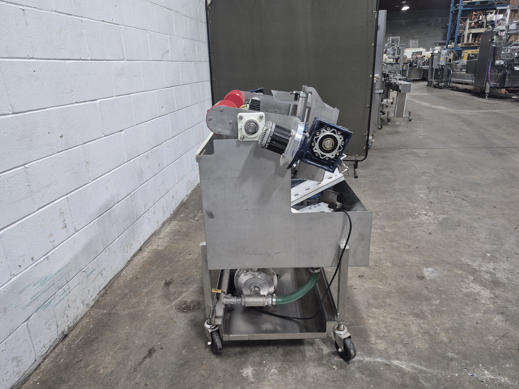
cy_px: 194
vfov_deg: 58.9
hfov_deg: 73.9
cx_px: 260
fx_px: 345
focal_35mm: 23
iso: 400
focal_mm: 5.4
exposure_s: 1/120
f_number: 1.8
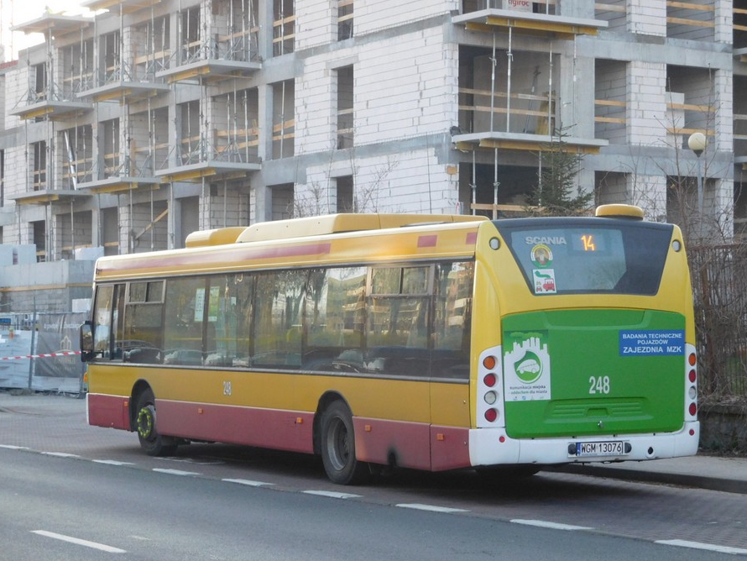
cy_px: 283
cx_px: 375
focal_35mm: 91
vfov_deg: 16.2
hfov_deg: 21.5
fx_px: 1964
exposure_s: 1/250
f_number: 4.7
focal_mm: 16.1
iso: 320
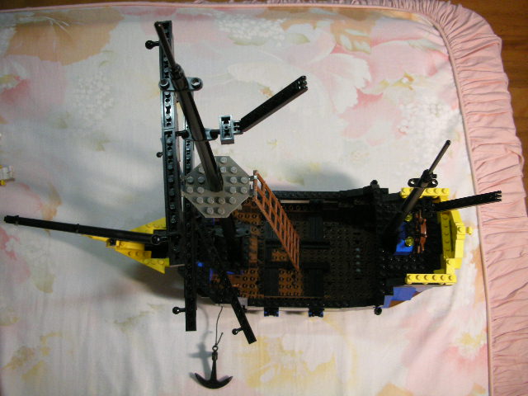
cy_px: 198
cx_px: 264
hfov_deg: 52.6
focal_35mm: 35
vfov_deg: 40.7
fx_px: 534
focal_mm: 5.8
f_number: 2.8
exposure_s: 1/22
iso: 200
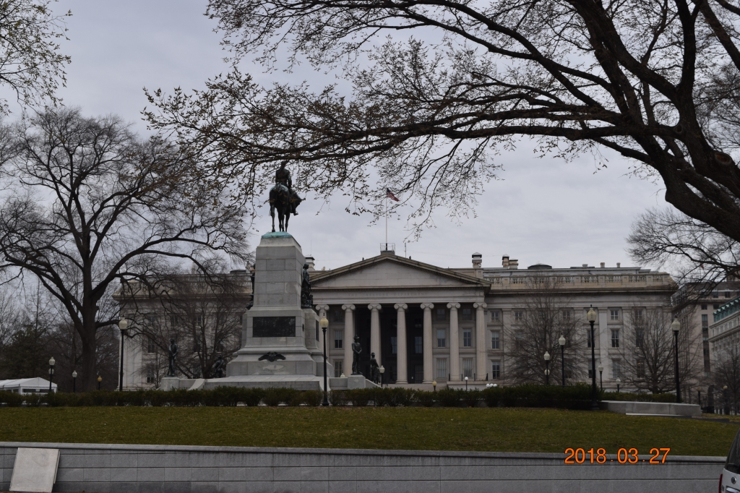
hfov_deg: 35.1
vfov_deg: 23.8
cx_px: 370
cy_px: 246
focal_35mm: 57
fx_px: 1171
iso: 200
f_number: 10
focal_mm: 38
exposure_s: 1/400
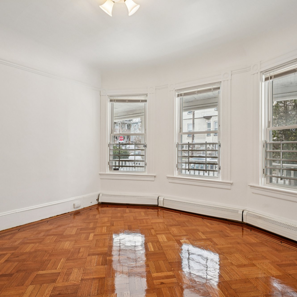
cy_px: 148
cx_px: 150
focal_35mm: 21
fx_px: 204
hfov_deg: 72.1
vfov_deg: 72.1
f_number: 8
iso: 400
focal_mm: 16
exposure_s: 1/40
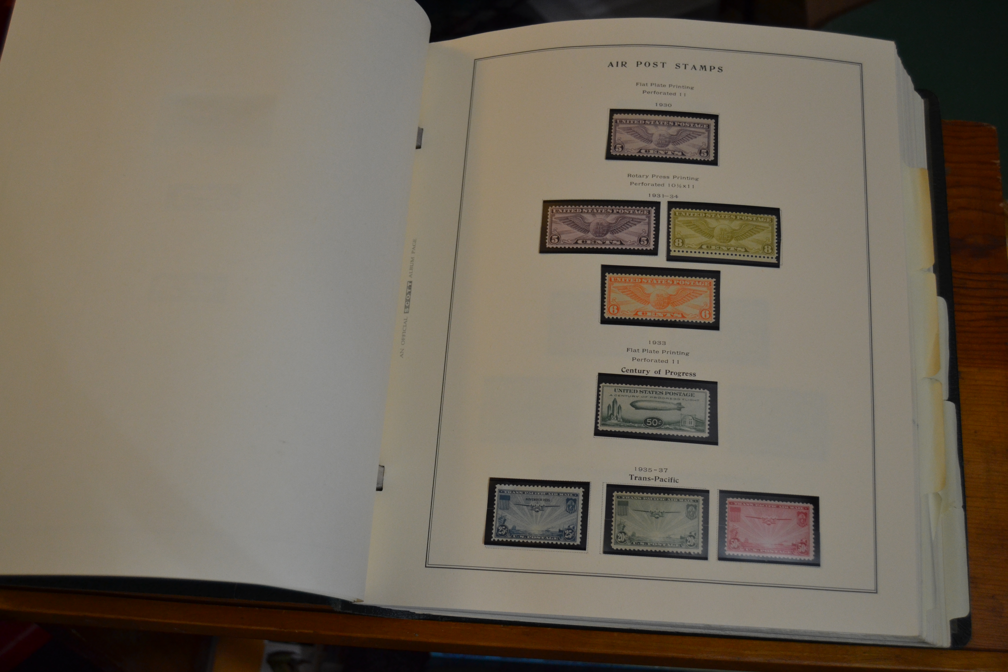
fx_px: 1092
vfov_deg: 34.2
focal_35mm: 39
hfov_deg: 49.6
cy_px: 336
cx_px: 504
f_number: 4
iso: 900
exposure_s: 1/60
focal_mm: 26
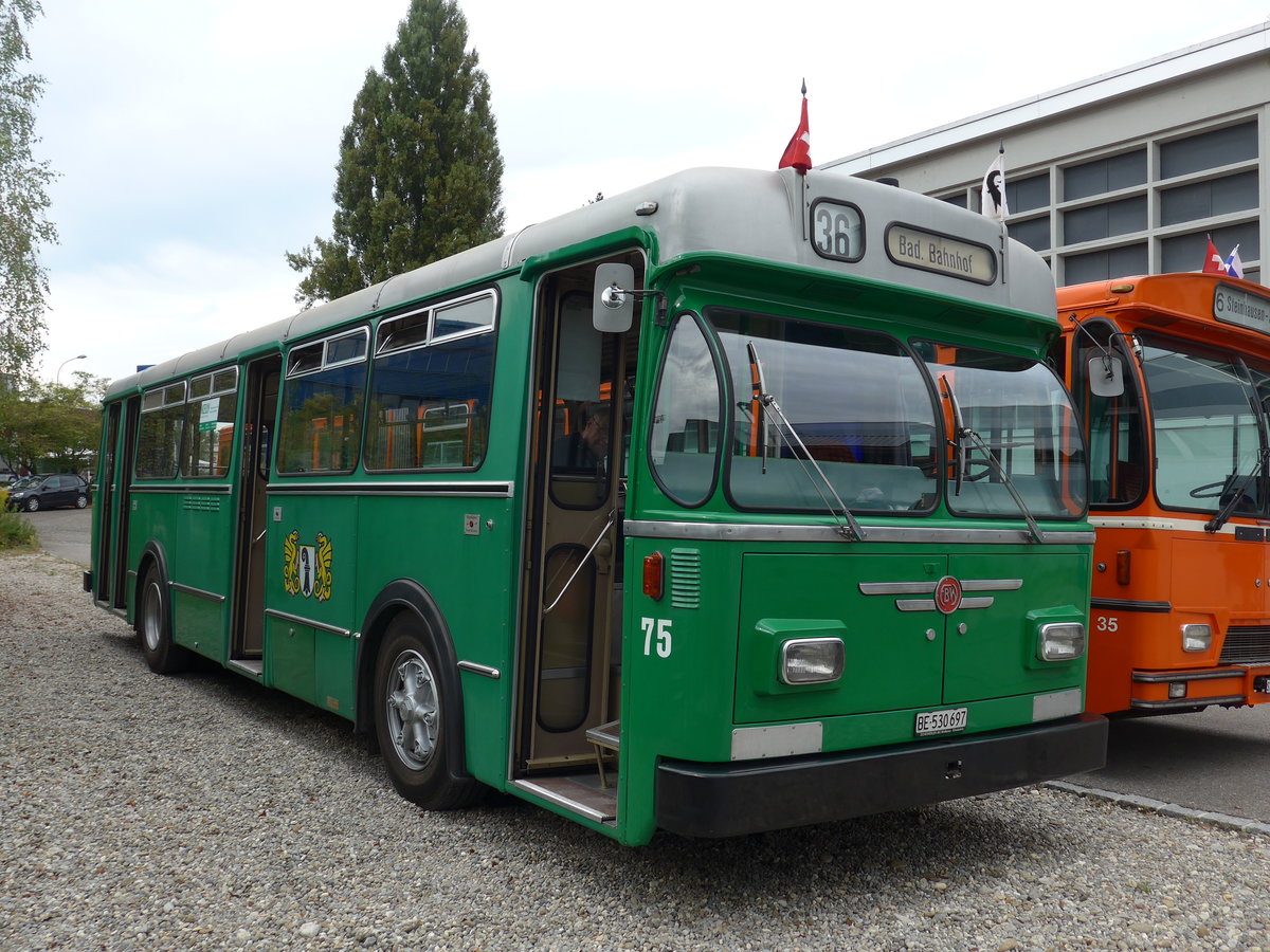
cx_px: 635
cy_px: 476
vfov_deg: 45.4
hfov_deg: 58.4
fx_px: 1137
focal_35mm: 31
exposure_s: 1/500
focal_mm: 6.5
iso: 80
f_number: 2.8
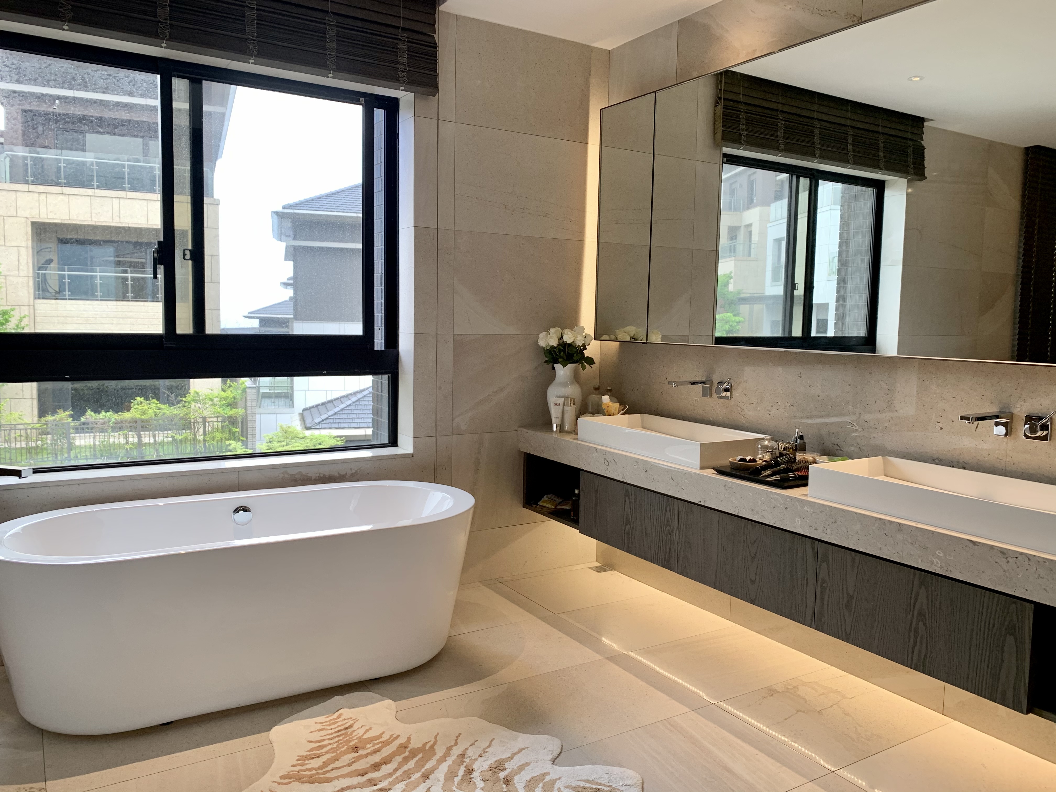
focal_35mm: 26
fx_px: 793
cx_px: 528
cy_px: 396
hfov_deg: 67.3
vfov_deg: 53.1
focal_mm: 4.25
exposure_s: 1/60
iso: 80
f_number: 1.8
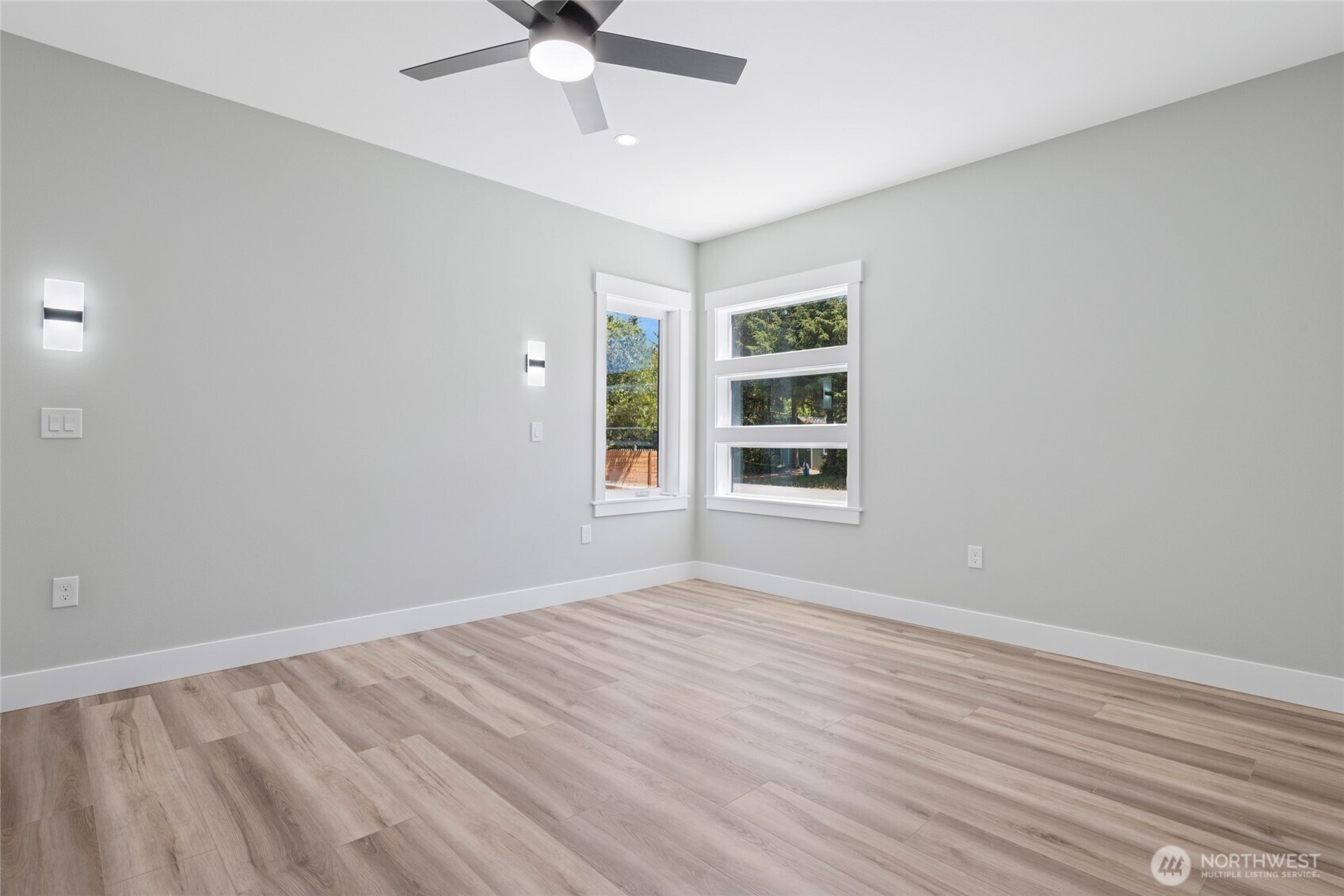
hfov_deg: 91.6
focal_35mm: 18
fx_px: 653
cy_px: 448
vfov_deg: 68.9
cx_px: 672
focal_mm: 17.5
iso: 400
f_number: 8
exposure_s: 1/60
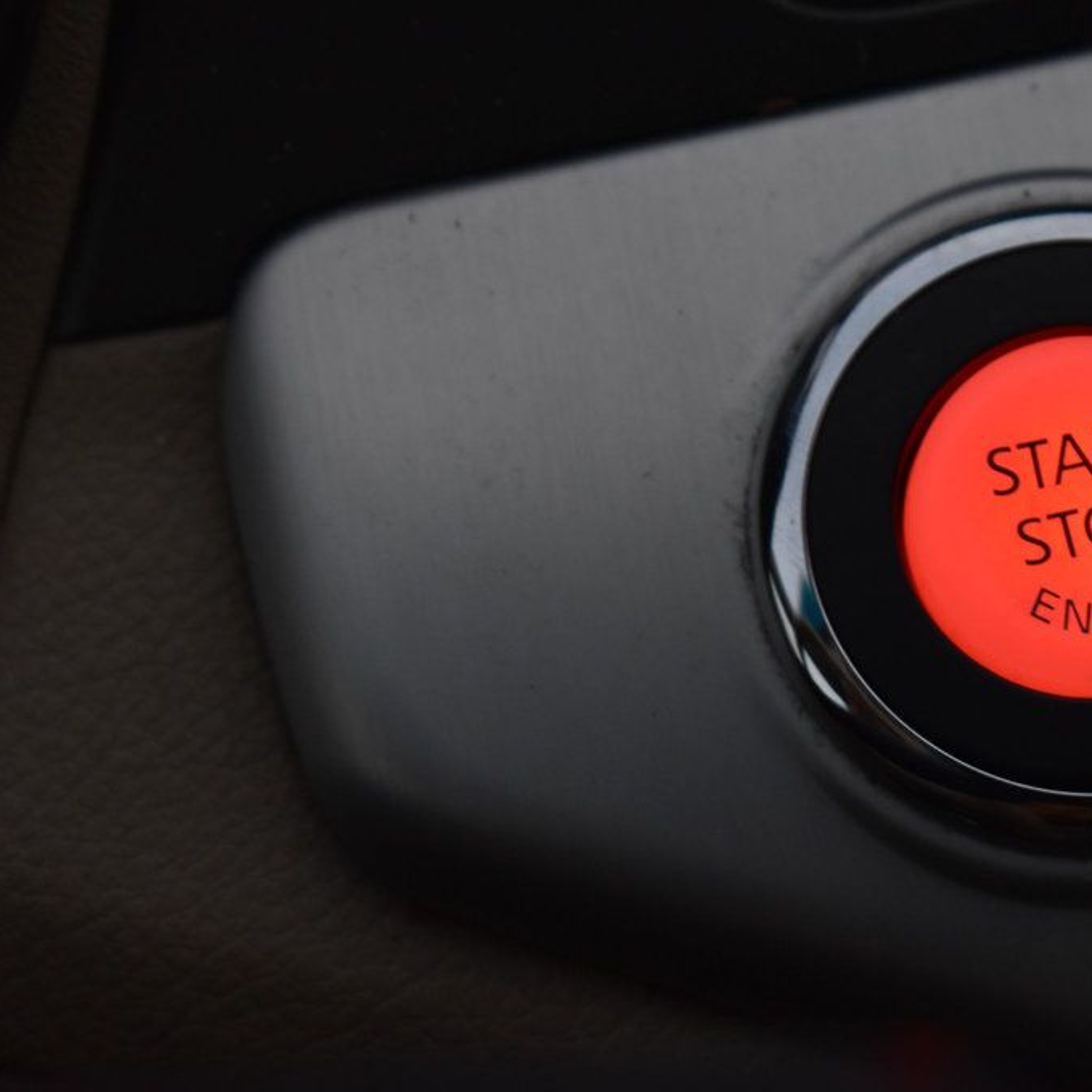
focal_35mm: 106
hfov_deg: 16.5
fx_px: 3770
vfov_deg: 16.5
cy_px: 547
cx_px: 621
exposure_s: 1/15
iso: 1600
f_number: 5.6
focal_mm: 55
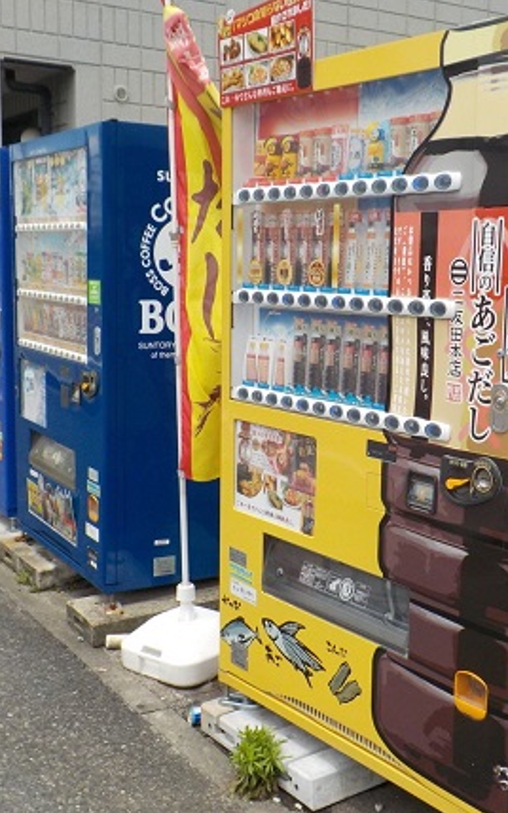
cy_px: 408
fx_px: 953
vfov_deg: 46.2
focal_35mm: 43
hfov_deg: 29.8
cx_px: 303
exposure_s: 1/1000
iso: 125
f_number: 3.3
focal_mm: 4.1
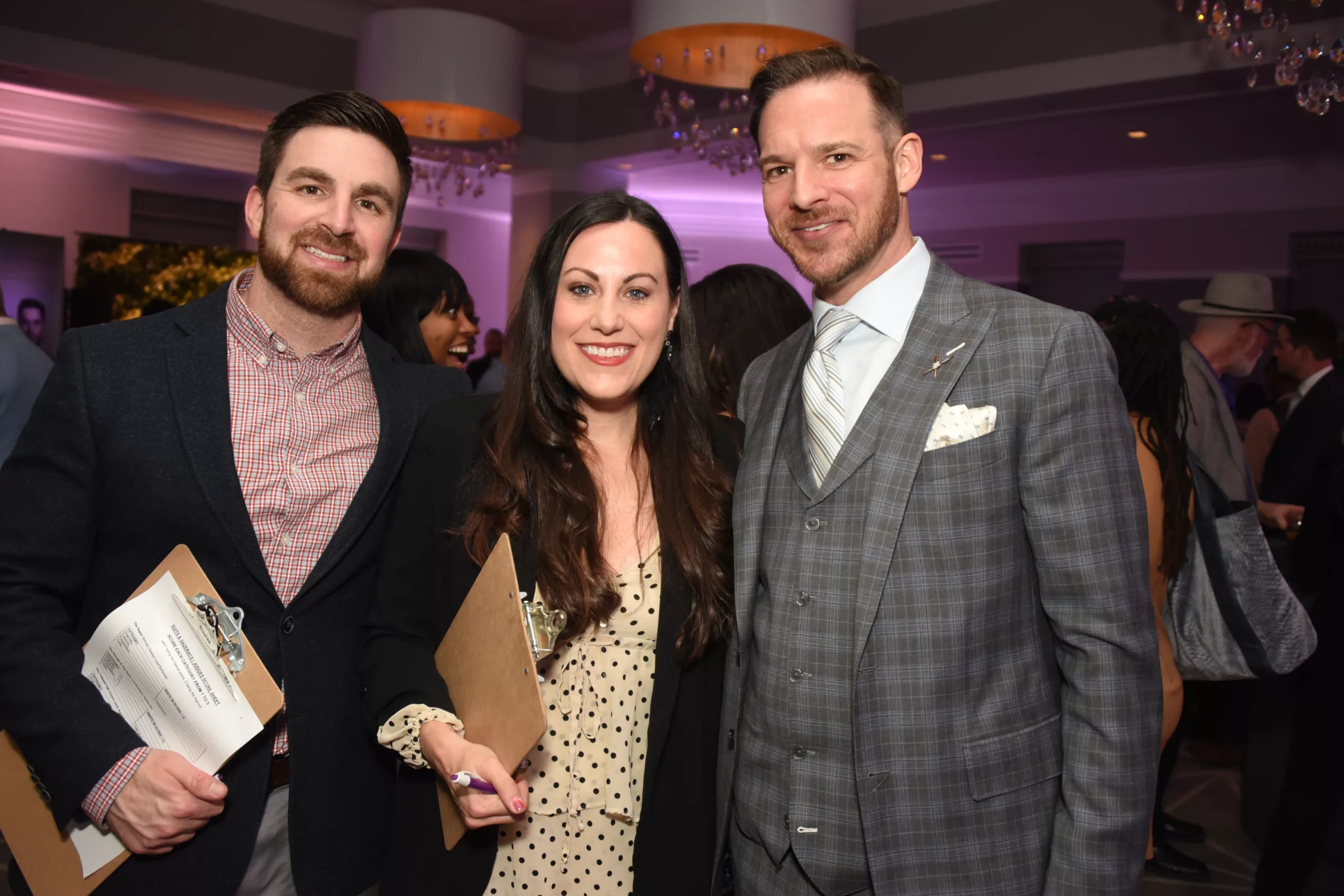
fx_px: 1083
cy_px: 458
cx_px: 683
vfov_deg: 45.0
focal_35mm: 29
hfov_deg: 63.7
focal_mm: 28
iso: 2000
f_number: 3.5
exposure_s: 1/200
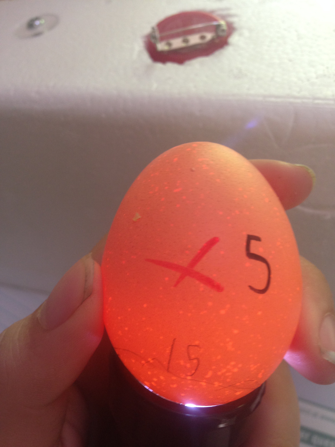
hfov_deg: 42.9
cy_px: 224
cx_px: 168
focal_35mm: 33
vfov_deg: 55.4
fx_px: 426
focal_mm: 4.12
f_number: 2.4
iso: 100
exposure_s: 1/20
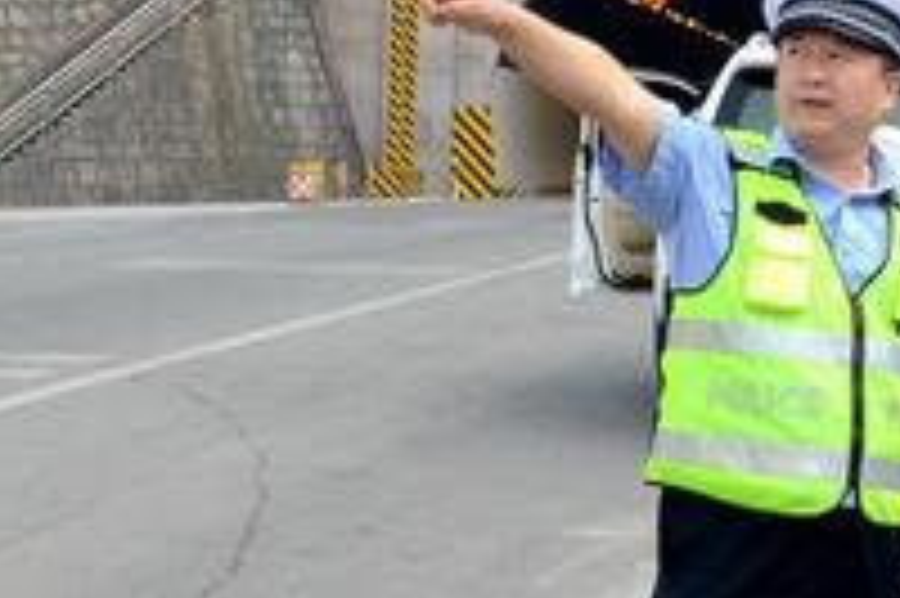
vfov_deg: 13.1
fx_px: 2582
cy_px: 61
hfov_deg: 18.2
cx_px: 1224
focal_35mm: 103
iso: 3200
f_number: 11
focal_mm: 25
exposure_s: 1/500
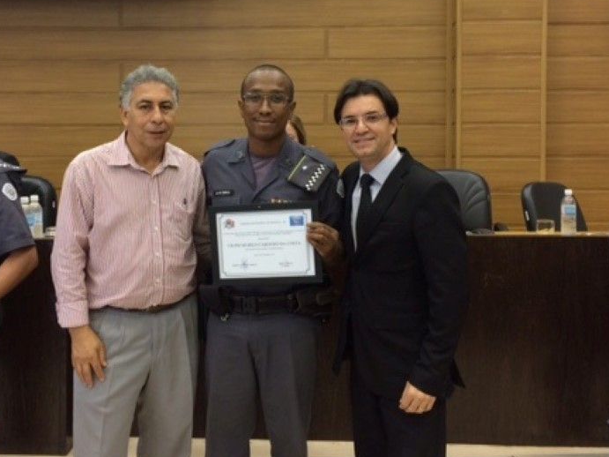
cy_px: 157
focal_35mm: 43
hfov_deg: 43.8
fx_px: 756
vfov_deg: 33.3
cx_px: 275
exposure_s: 1/30
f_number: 2.2
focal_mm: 4.15
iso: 160
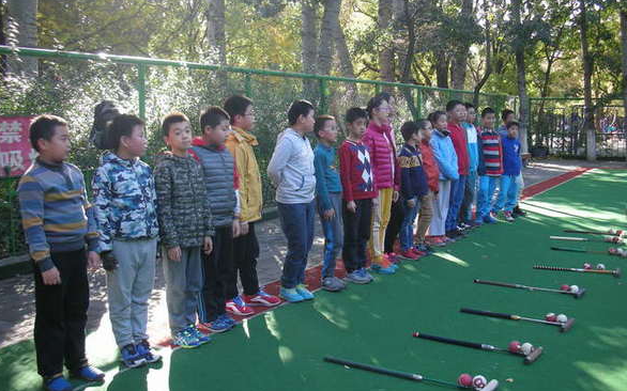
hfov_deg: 51.6
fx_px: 649
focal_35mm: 38
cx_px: 315
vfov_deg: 33.6
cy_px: 201
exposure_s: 1/124
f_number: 2.8
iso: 96
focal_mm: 5.8
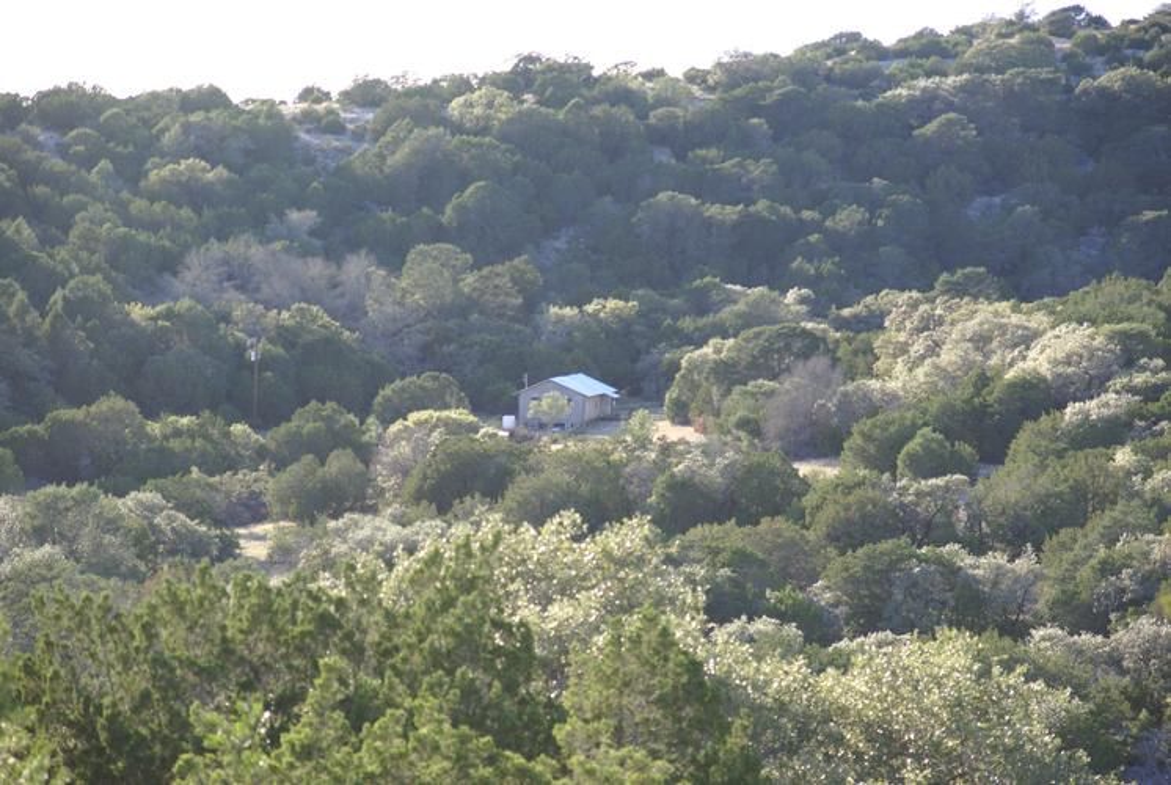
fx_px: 3909
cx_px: 586
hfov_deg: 17.0
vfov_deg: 11.5
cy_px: 392
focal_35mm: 120
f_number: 4.5
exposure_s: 1/125
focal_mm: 80
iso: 100
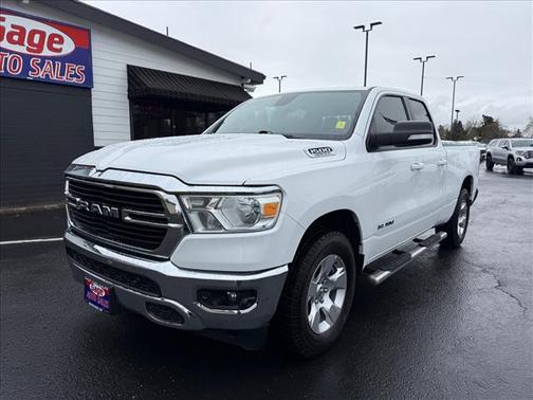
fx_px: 370
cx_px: 266
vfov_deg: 56.8
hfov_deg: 71.6
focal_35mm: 24
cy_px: 200
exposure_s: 1/2232
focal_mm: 6.76
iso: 80
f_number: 1.78
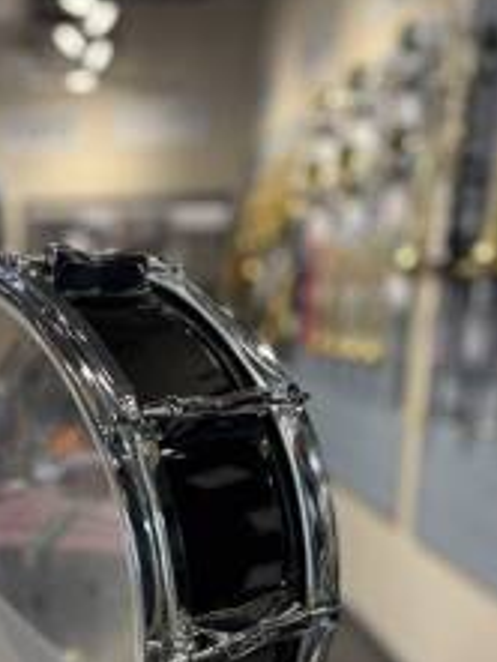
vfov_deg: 39.1
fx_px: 899
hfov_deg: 30.0
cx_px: 84
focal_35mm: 47
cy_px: 512
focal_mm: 5.96
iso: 125
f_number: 1.6
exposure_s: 1/120
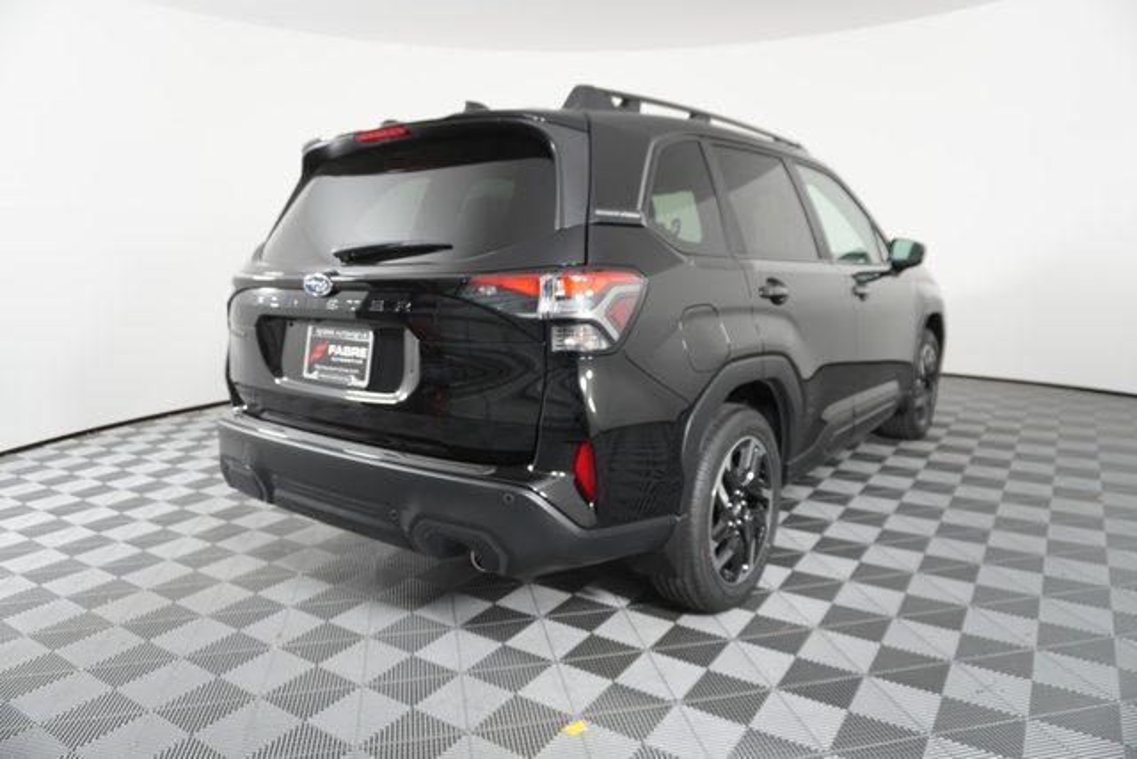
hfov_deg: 73.7
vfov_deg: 53.2
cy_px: 380
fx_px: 758
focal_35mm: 24
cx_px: 568
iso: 640
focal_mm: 16
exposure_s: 1/160
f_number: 4
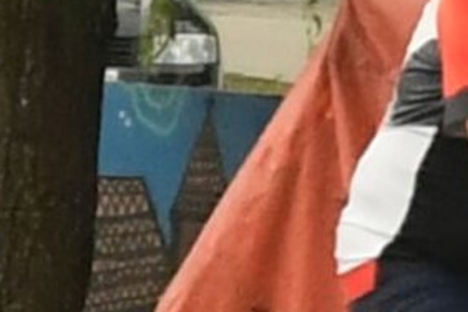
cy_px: 412
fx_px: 4771
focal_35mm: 367
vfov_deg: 3.7
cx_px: 573
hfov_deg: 5.6
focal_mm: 55
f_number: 6.3
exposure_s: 1/1250
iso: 1600
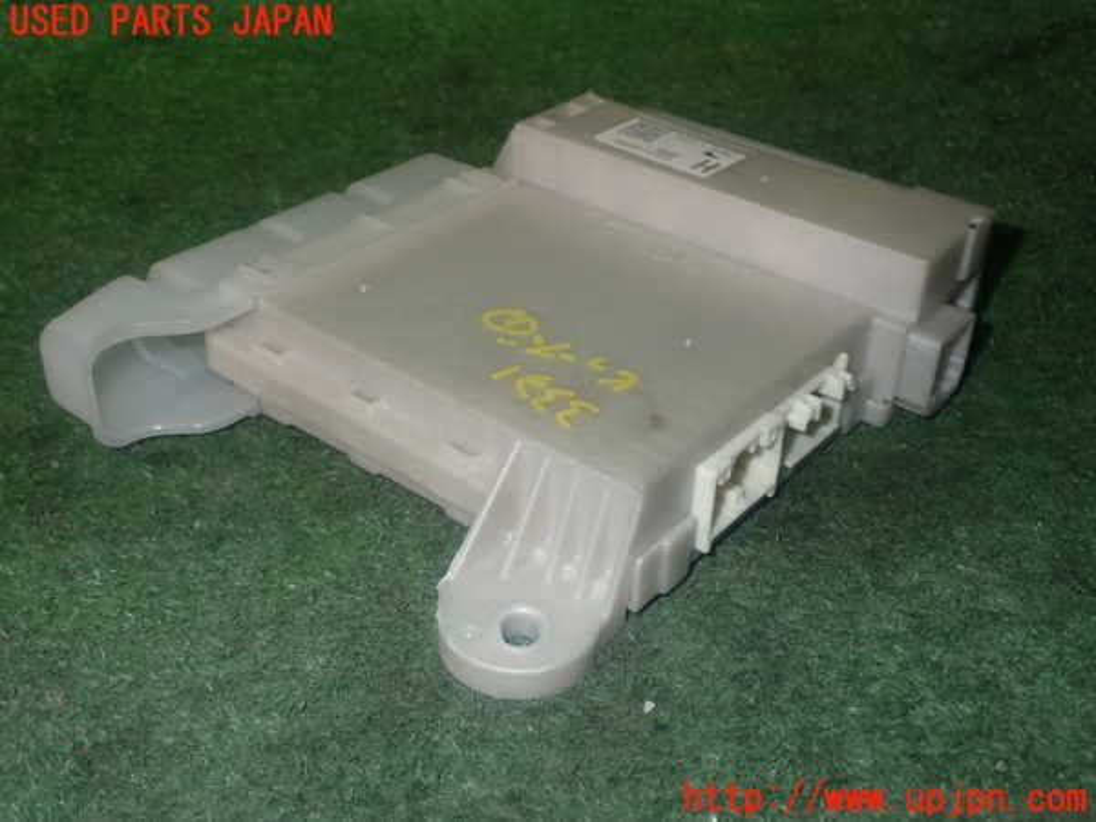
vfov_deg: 35.1
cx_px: 548
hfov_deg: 45.8
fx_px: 1298
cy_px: 411
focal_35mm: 41
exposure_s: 1/40
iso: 200
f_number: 8
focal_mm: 7.31
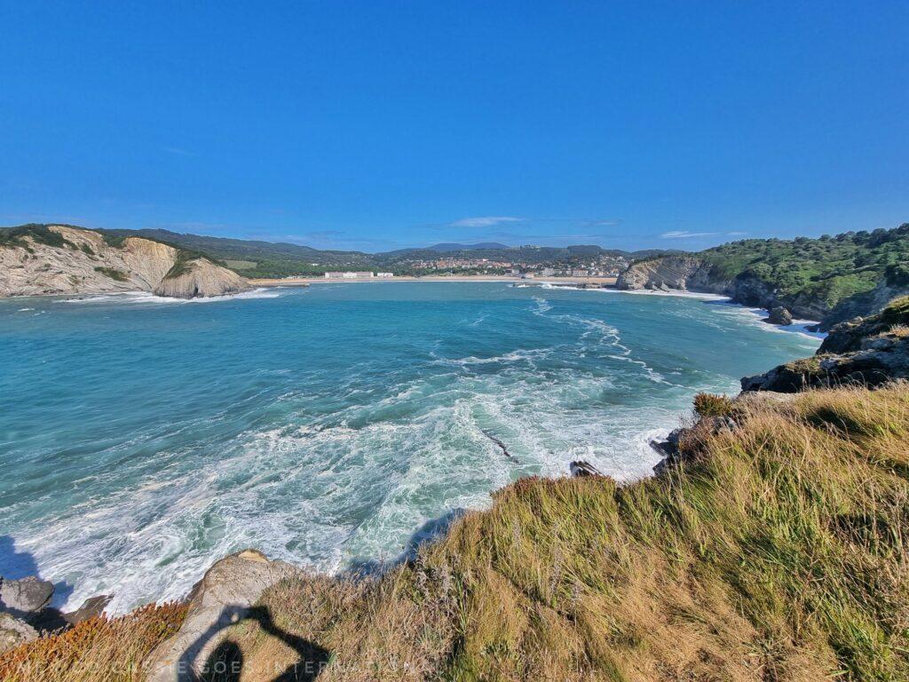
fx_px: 341
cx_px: 454
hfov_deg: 106.2
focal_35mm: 13
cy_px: 341
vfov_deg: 89.9
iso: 50
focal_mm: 2.2
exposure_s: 1/1924
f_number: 2.2
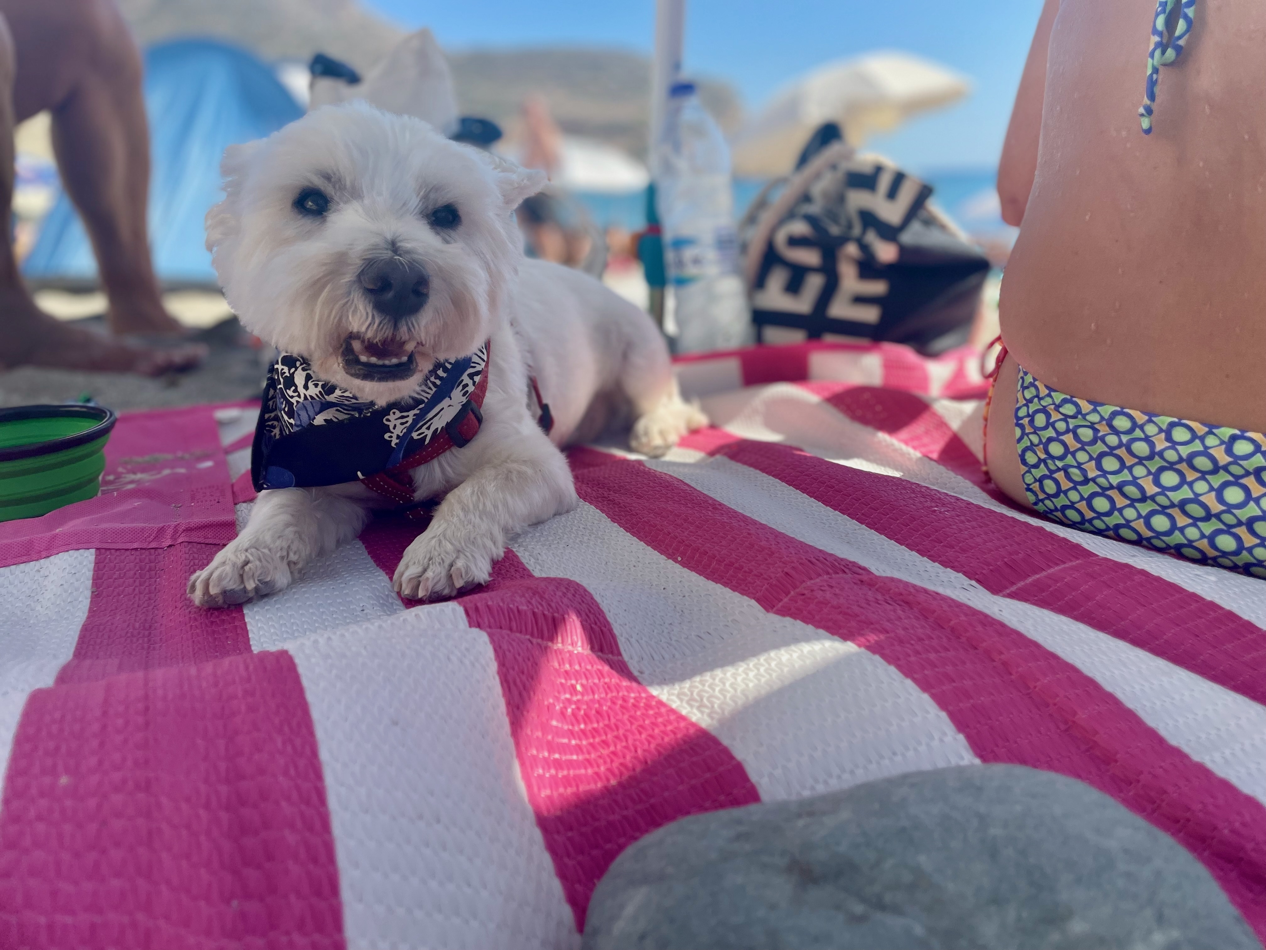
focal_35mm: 26
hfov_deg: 67.3
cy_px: 475
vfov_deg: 53.1
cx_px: 633
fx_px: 951
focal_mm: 4.2
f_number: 1.6
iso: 50
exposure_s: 1/2618
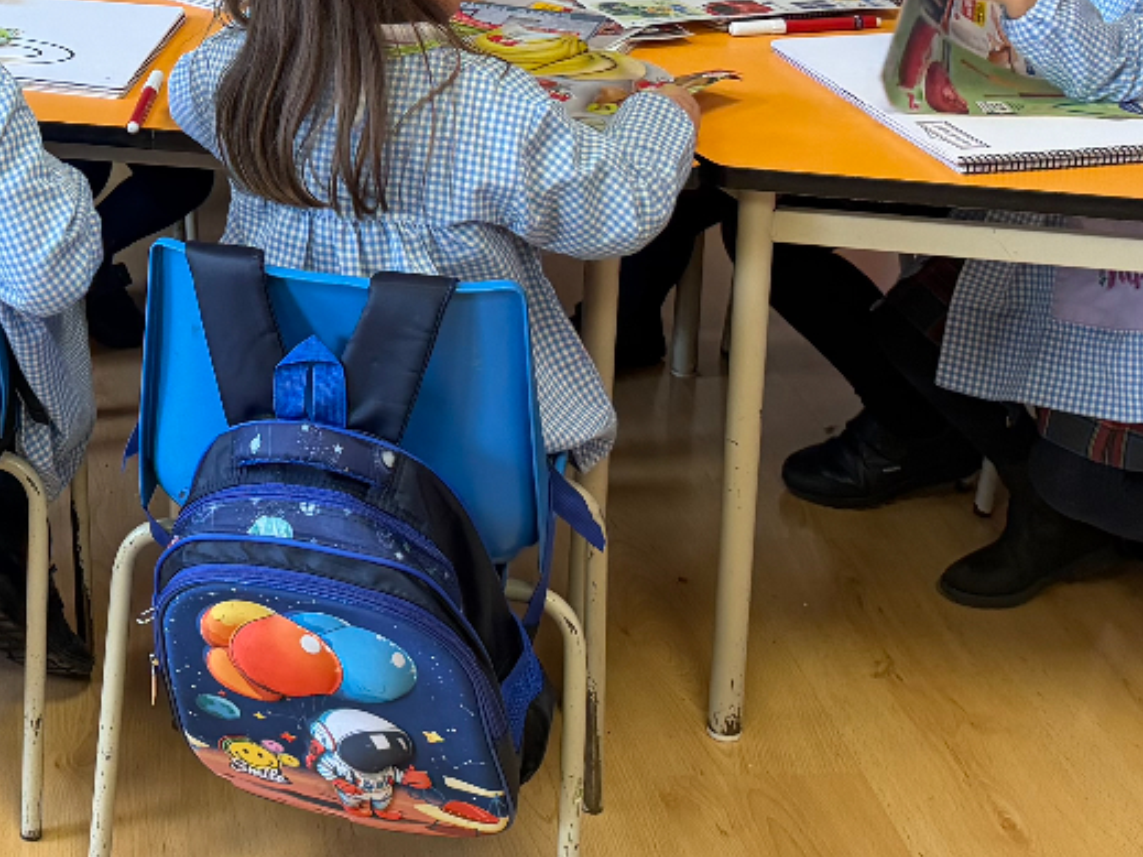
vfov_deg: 19.1
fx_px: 2443
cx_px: -115
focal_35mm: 74
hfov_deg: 24.6
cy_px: -90
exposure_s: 1/121
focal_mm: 6.76
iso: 200
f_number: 1.78
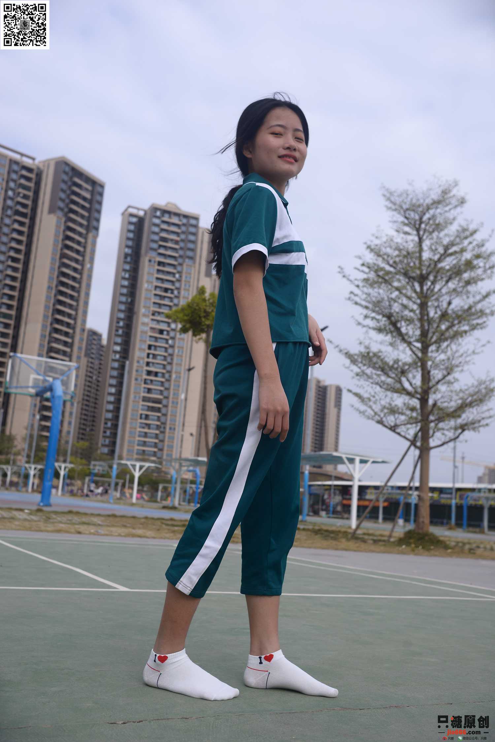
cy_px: 371
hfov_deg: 37.9
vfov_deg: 54.4
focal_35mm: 35
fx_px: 721
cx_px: 248
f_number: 6.3
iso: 160
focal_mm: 35
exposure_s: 1/800
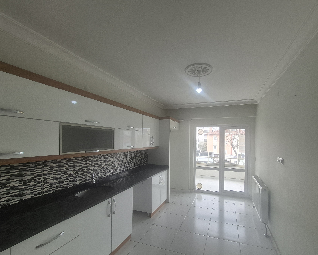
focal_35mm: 15
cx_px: 180
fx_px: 141
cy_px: 140
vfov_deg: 83.8
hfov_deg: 96.2
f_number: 2.2
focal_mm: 1.74
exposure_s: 1/100
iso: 50
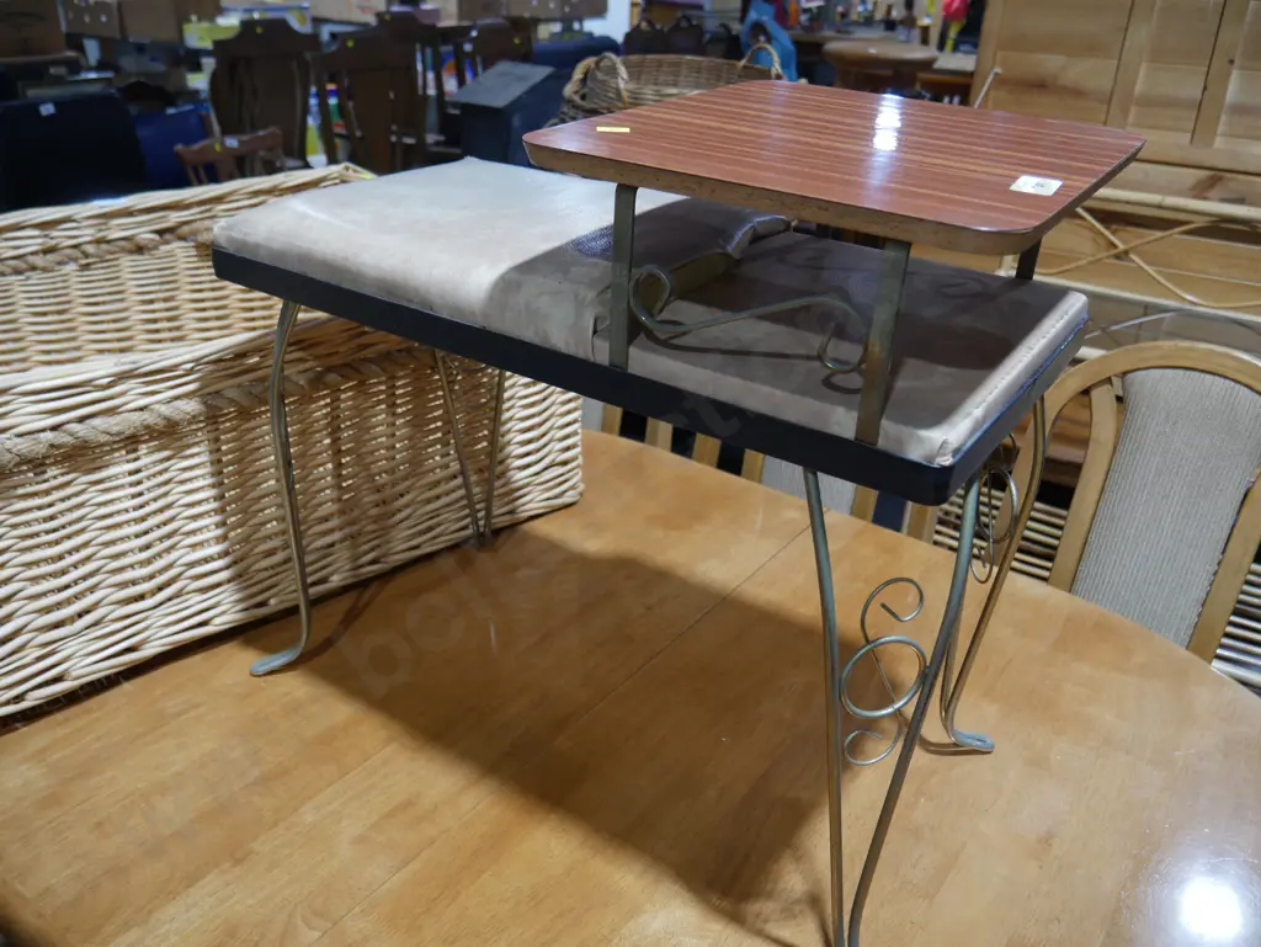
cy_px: 474
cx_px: 630
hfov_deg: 63.4
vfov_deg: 49.8
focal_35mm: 28
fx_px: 1020
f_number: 3.5
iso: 320
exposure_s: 1/60
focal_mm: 14
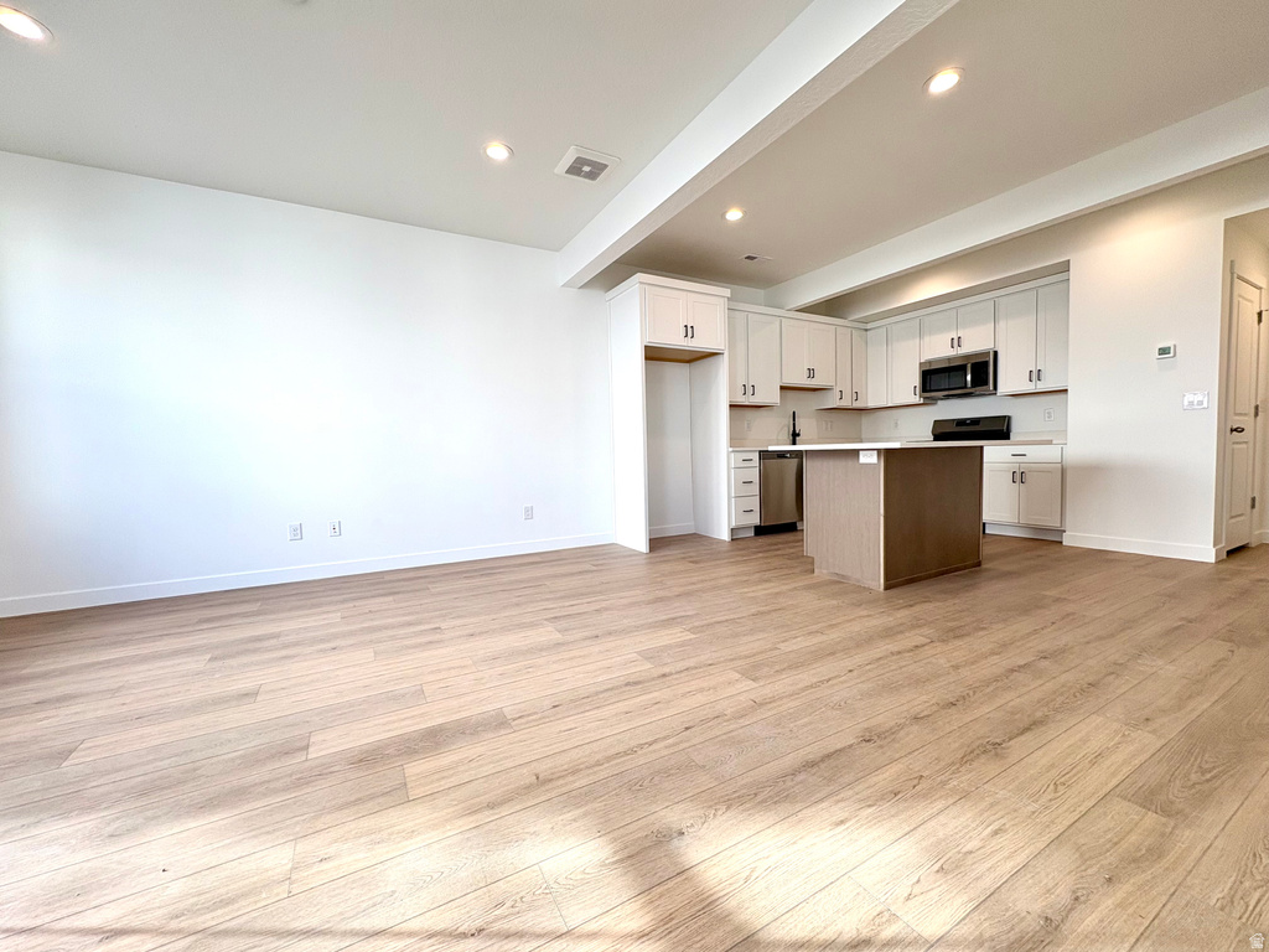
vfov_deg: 85.7
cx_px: 634
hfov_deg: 102.1
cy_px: 476
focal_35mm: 14
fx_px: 513
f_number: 2.2
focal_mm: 2.22
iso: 50
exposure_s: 1/120
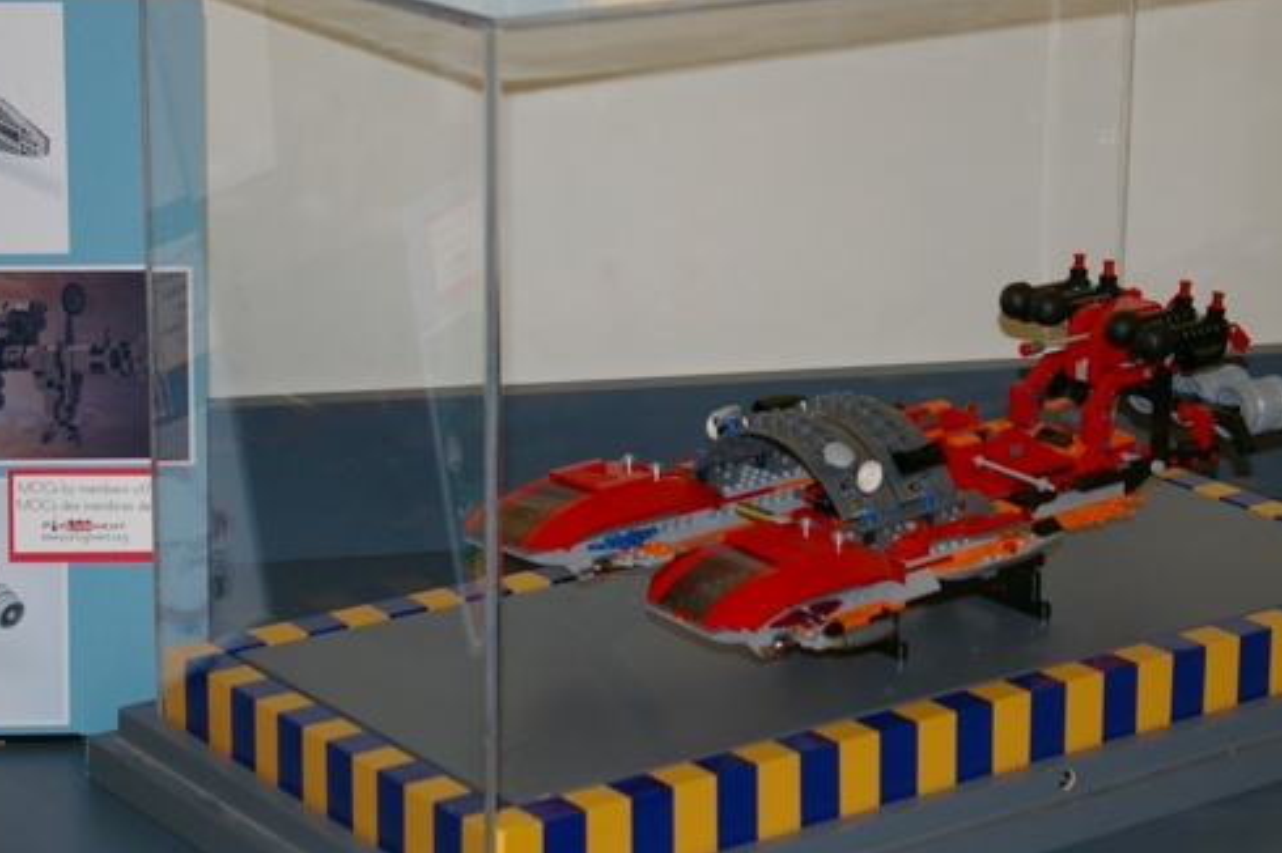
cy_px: 331
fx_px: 3452
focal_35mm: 97
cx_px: 790
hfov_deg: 21.0
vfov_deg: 14.1
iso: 400
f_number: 4.5
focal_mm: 40
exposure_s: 1/60
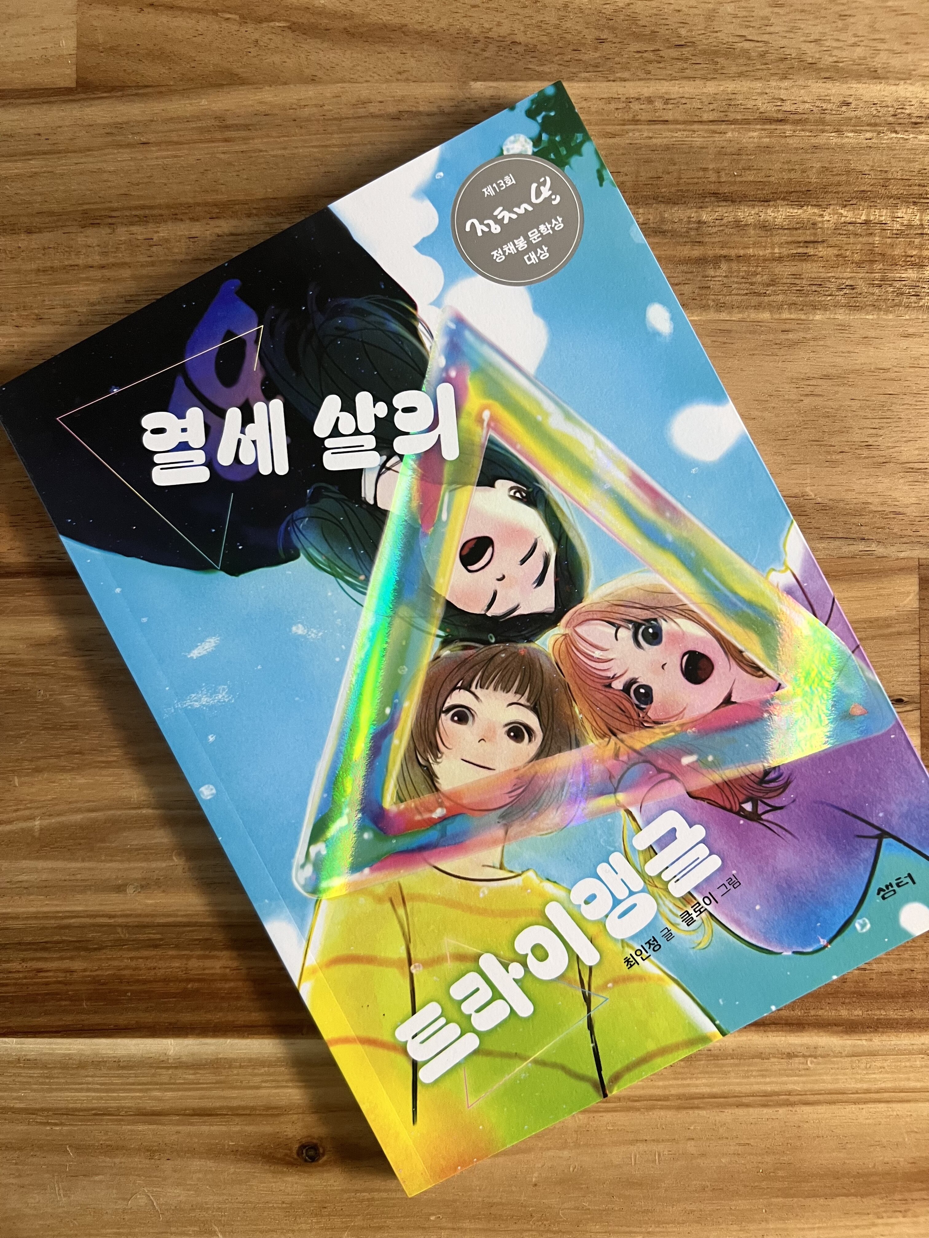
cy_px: 619
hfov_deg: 53.1
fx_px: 930
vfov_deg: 67.3
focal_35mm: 26
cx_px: 464
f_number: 1.5
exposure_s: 1/60
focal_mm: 5.7
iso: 200
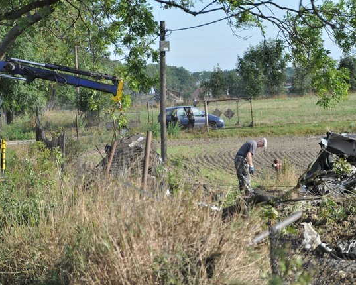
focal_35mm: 111
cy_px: 142
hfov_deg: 17.4
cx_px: 181
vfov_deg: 13.9
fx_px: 1165
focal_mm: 65
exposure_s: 1/4000
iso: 1600
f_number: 6.3
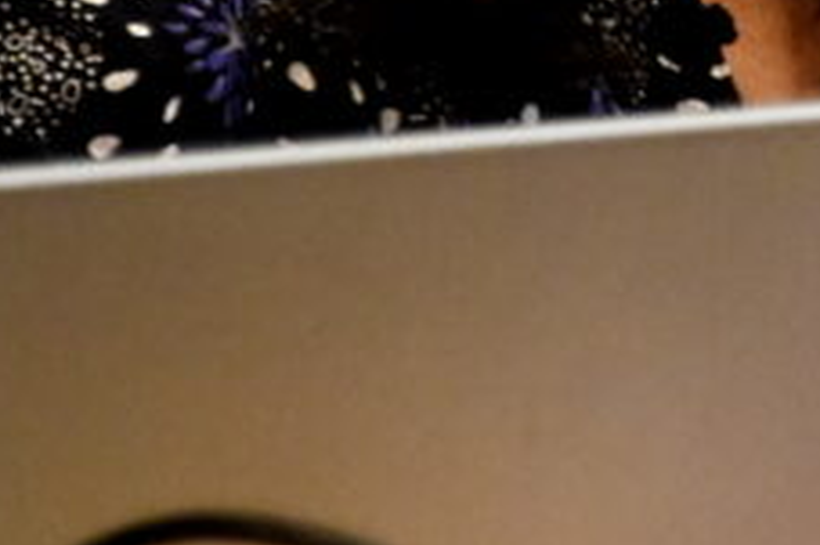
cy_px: -623
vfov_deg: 0.8
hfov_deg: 1.2
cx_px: 1167
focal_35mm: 1690
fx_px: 38465
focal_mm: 300
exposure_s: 1/80
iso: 8000
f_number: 5.6
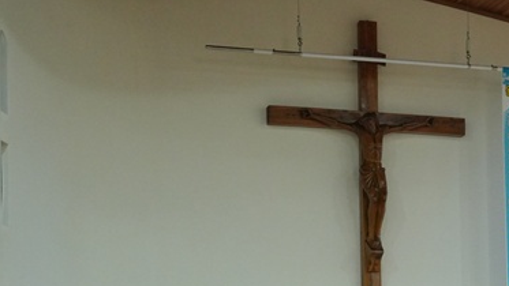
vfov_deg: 11.6
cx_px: 519
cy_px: 323
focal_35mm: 103
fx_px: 1390
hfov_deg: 20.1
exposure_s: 1/100
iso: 2500
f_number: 6.3
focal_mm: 32
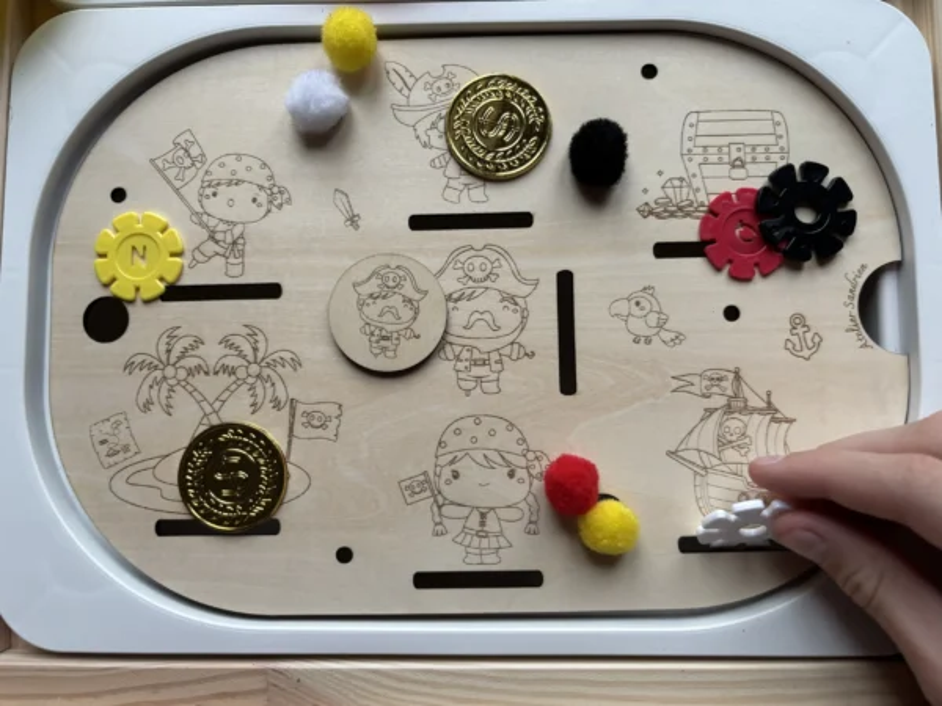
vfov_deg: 53.1
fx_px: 708
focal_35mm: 26
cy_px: 353
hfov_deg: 67.3
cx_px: 471
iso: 250
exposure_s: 1/60
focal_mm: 5.96
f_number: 1.6
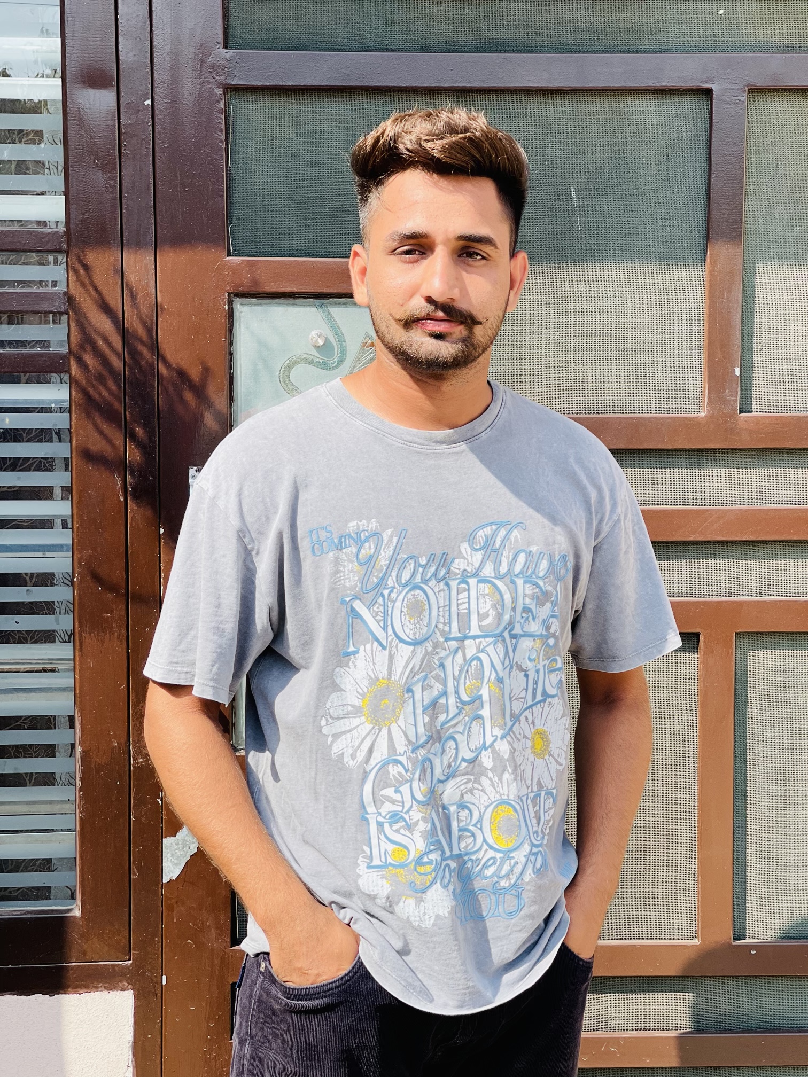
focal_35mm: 64
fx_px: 1992
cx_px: 404
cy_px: 538
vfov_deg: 30.3
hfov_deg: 22.9
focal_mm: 7.5
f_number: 2.2
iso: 32
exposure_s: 1/809
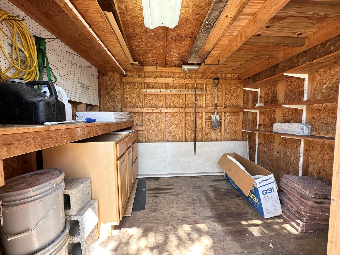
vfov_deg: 85.7
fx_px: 138
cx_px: 170
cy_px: 128
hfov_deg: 102.1
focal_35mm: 14
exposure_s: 1/99
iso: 80
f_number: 2.2
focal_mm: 2.22
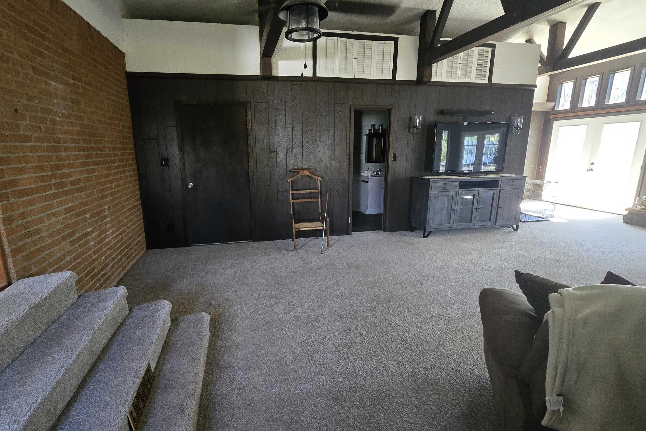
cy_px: 208
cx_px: 297
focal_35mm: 15
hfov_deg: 100.2
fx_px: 269
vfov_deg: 77.3
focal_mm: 2.2
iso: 1000
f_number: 2.2
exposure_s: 1/60
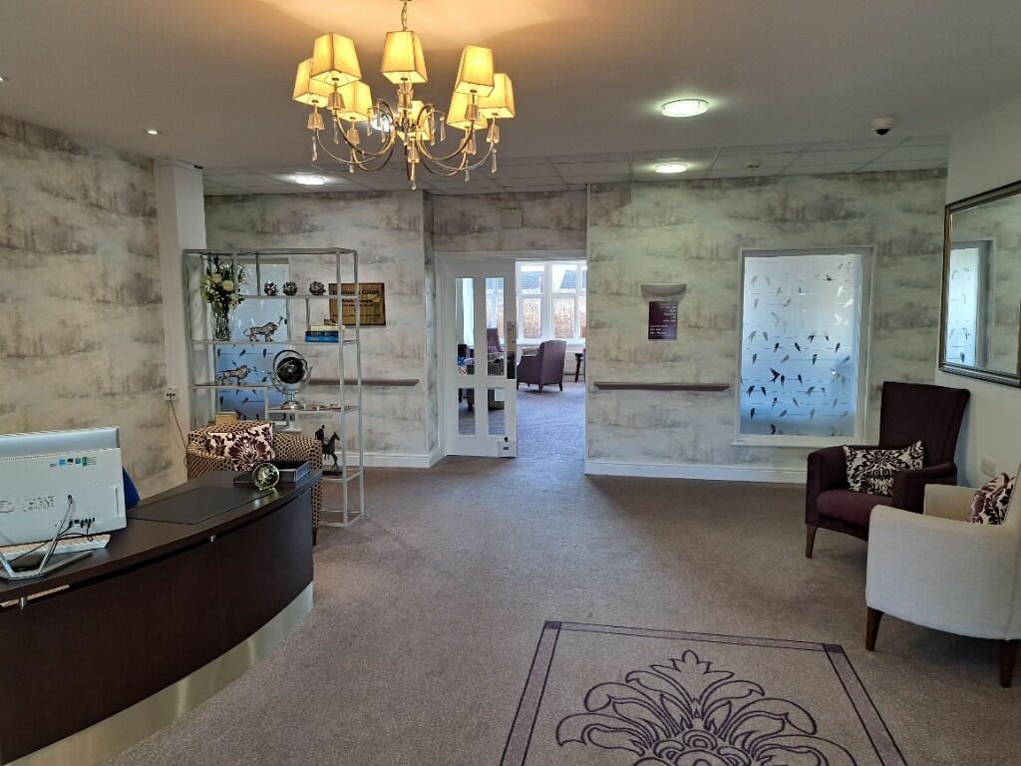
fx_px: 708
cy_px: 383
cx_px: 510
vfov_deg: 56.8
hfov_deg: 71.6
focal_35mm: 24
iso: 80
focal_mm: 5.23
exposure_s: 1/50
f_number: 1.8
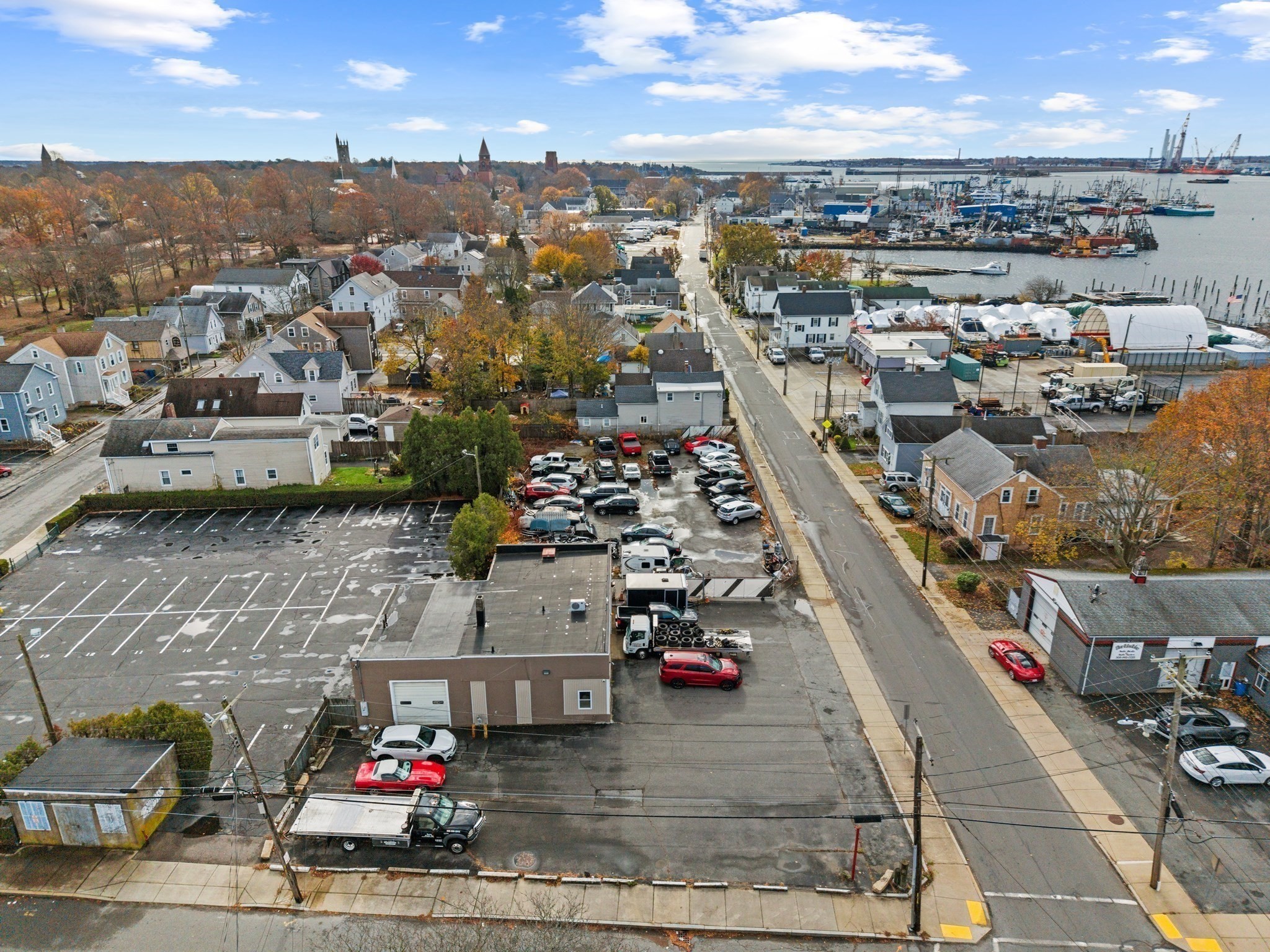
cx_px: 635
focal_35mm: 24
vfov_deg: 56.8
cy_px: 476
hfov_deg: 71.6
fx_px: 881
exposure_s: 1/4000
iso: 290
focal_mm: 8.67
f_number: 1.8
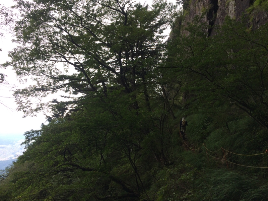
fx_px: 232
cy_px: 100
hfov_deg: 60.0
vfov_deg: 46.8
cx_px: 134
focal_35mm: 30
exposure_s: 1/373
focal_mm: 4.12
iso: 32
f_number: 2.2
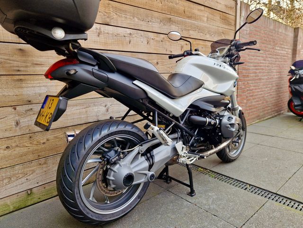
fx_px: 201
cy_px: 114
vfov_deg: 58.9
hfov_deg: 73.9
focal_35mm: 23
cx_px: 152
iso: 50
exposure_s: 1/180
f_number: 1.8
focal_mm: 5.4
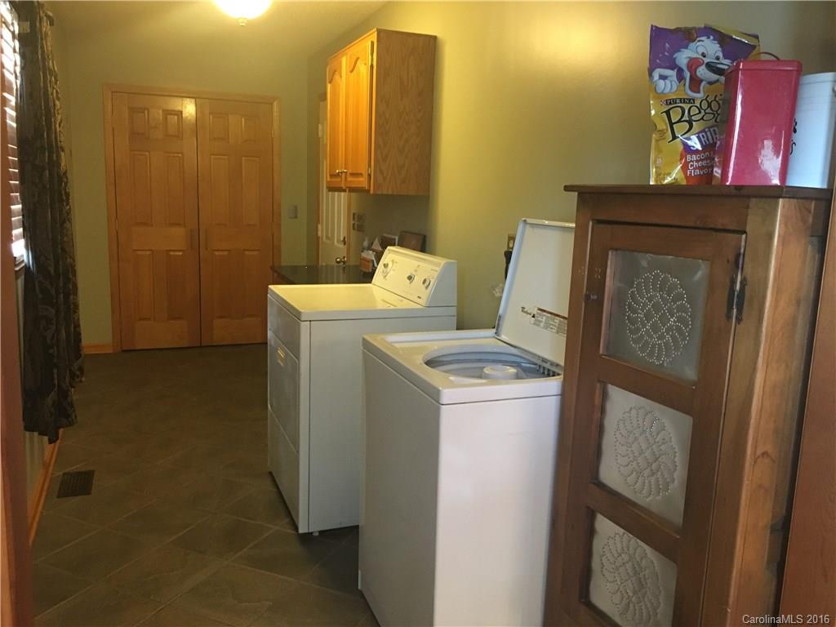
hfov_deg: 61.7
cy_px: 314
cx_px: 418
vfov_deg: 48.2
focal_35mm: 29
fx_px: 700
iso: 200
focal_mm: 4.15
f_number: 2.2
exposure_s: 1/15
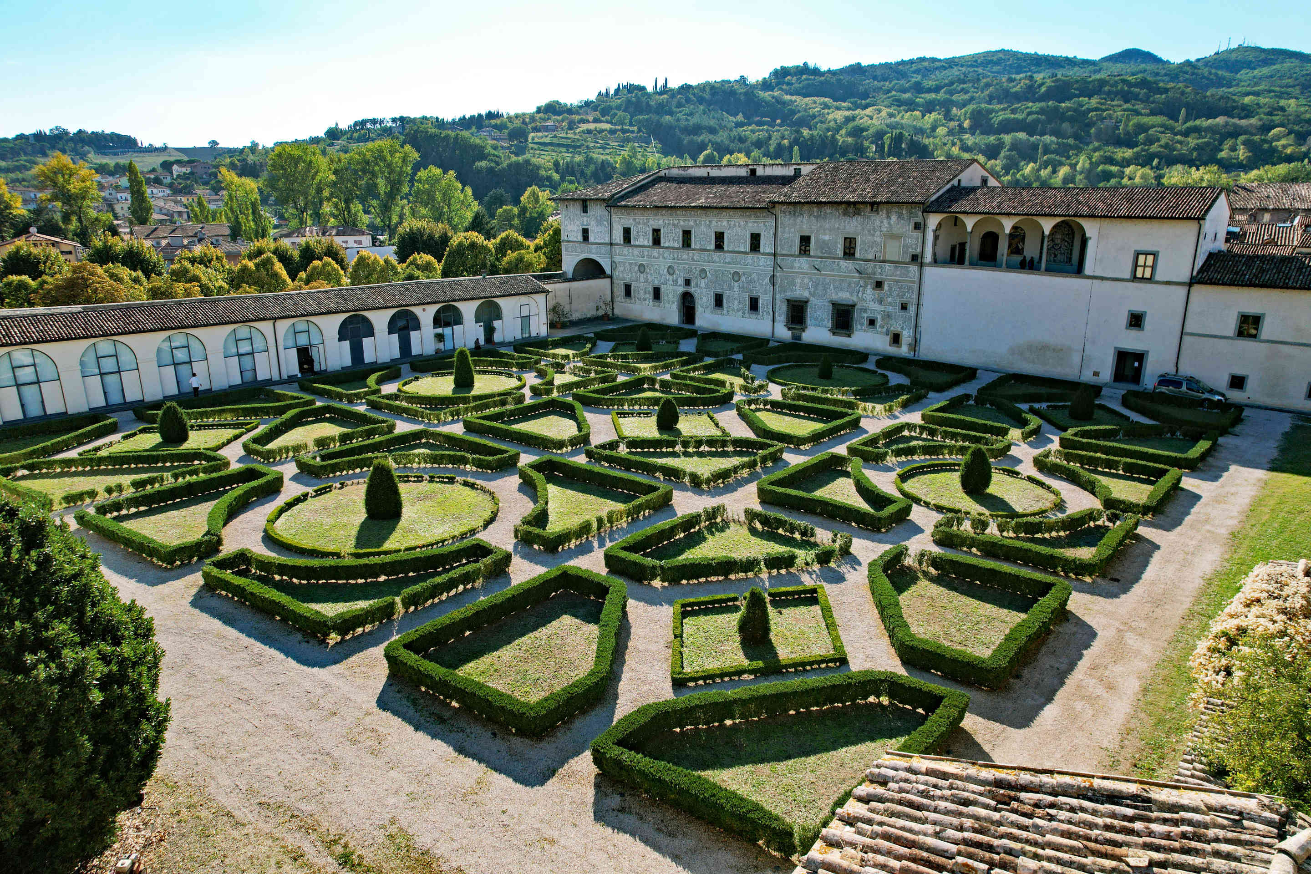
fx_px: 801
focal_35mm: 22
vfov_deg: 57.2
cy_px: 437
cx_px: 656
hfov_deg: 78.6
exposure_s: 1/2000
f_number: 2.8
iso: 110
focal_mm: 8.38
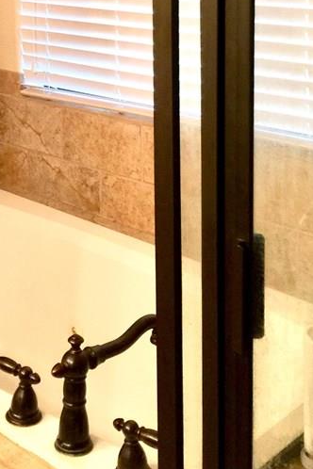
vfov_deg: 30.5
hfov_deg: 21.8
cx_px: 91
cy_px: 18
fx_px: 809
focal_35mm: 62
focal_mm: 4.15
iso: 80
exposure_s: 1/15
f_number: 2.2
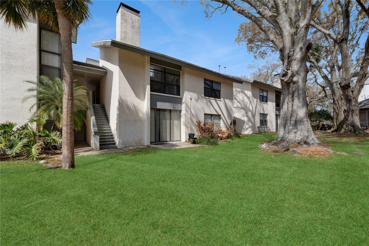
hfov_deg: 100.4
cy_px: 123
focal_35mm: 15
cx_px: 184
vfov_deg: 77.3
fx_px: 154
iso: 100
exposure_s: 1/320
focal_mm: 10
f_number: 8
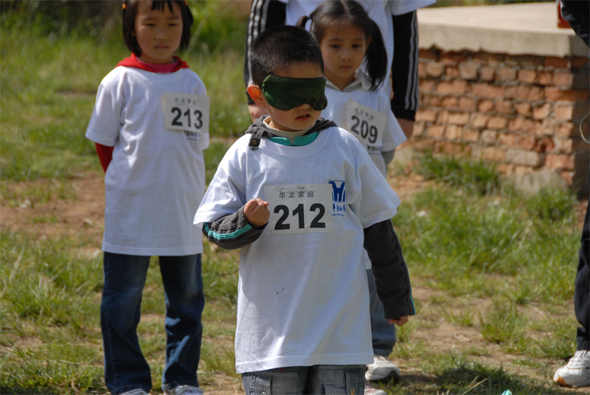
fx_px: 2953
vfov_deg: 7.6
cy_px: 198
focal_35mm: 180
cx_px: 295
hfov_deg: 11.4
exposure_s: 1/1250
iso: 400
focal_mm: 120
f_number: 6.3
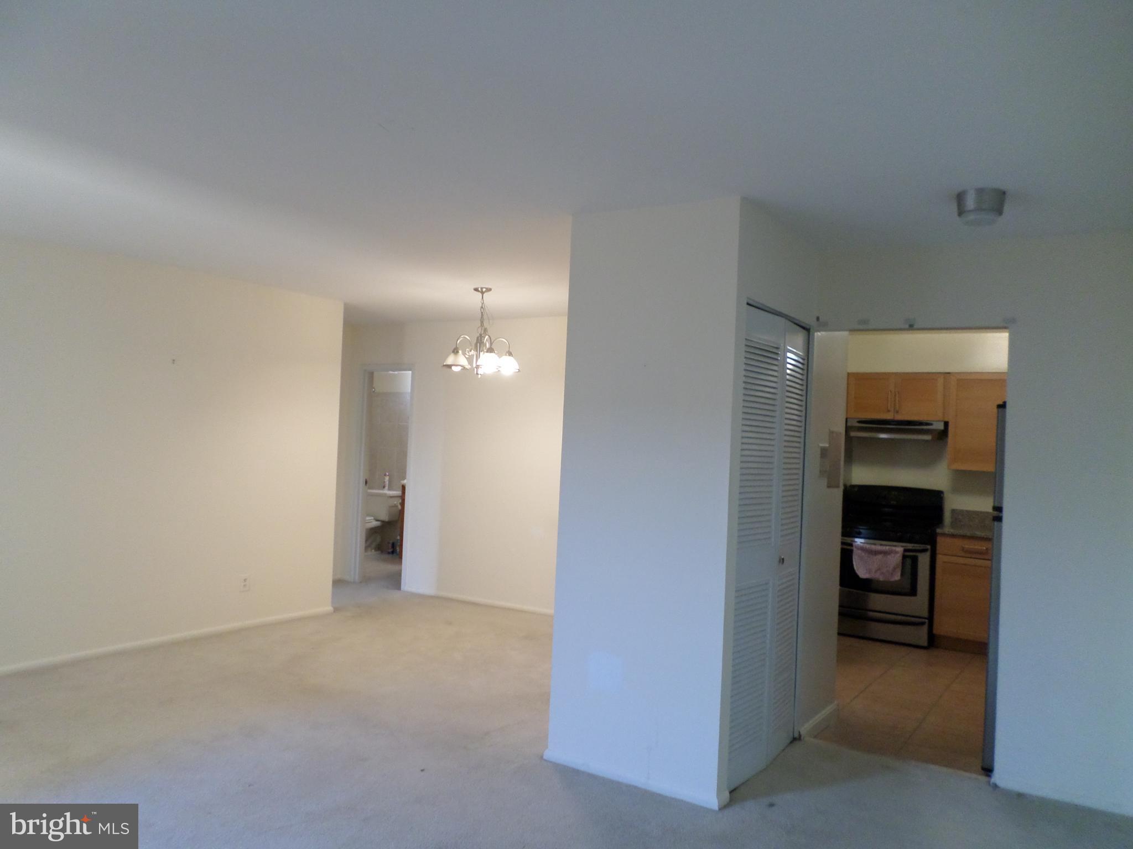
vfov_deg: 54.9
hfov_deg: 69.4
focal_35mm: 25
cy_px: 424
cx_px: 566
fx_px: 818
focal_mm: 4.5
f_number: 2.5
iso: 200
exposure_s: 1/30
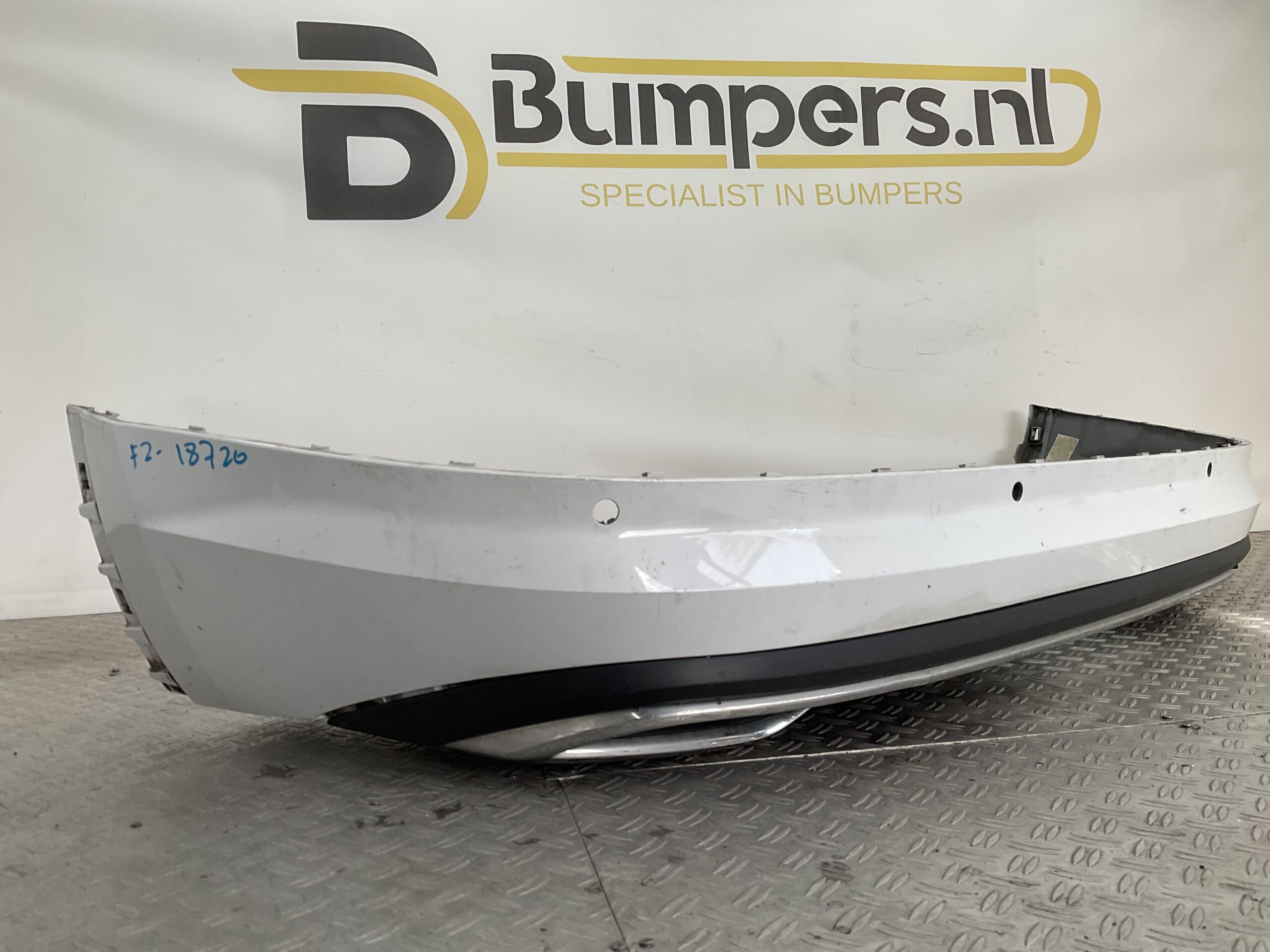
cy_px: 476
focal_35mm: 29
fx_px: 1064
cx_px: 635
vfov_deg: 48.2
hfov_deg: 61.7
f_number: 1.8
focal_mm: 3
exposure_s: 1/276
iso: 16
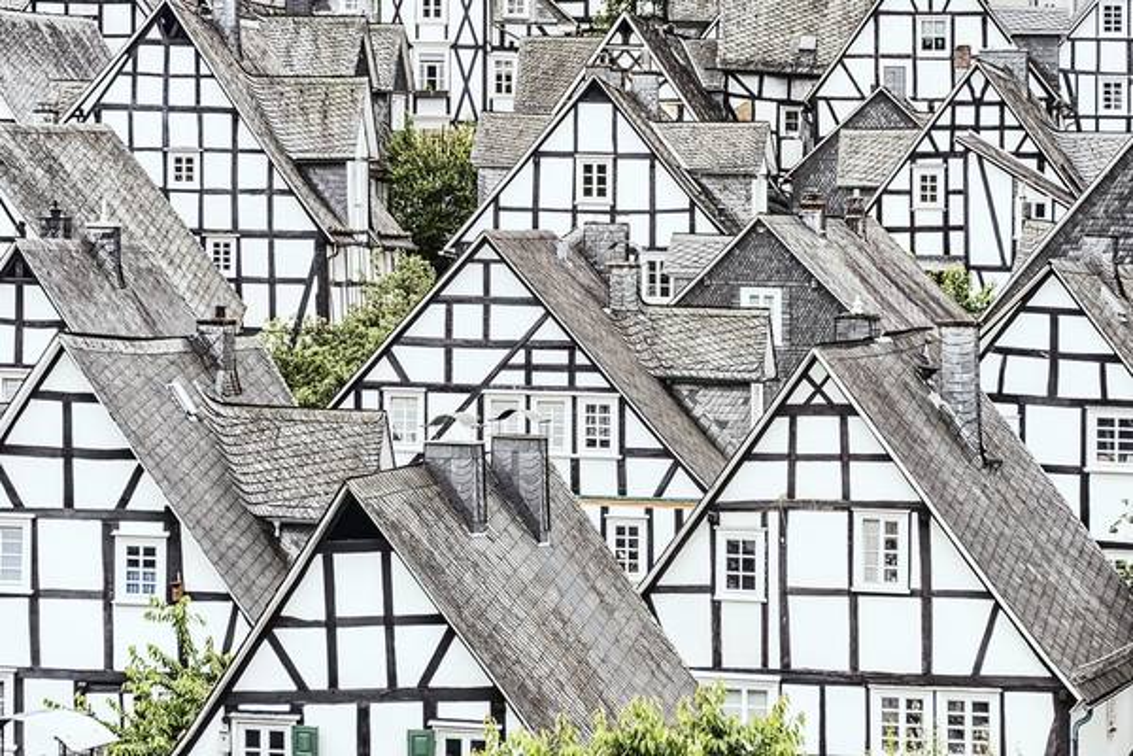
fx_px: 5035
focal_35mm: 160
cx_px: 566
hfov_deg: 12.8
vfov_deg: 8.6
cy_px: 378
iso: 64
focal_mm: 160
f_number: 5.6
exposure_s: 1/40
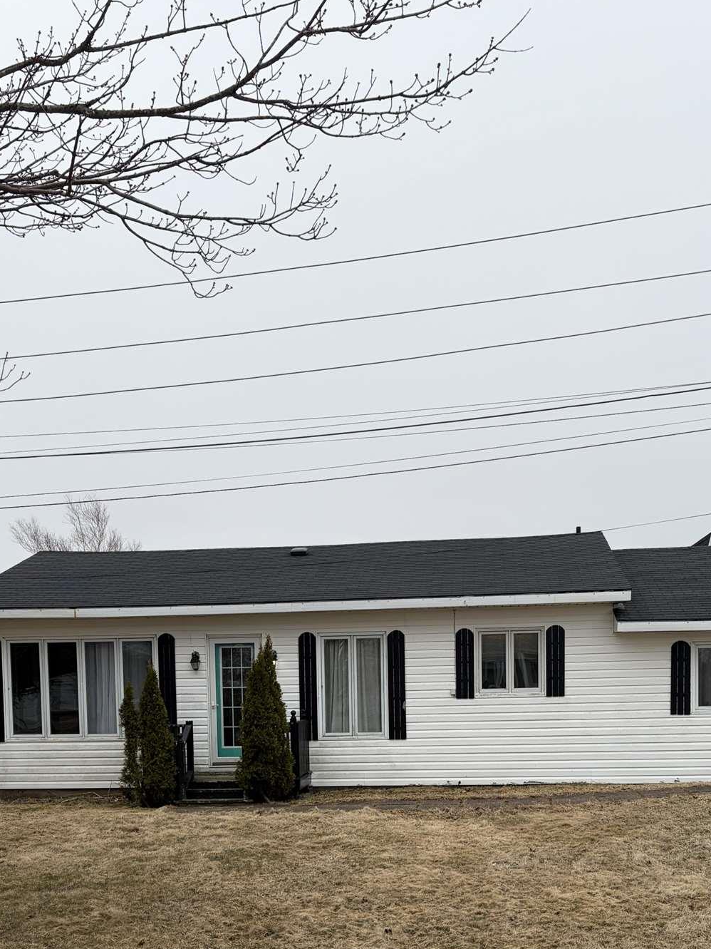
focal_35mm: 45
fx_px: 1233
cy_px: 750
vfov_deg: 40.5
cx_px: 336
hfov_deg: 32.2
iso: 50
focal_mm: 5.96
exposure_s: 1/1706
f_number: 1.6
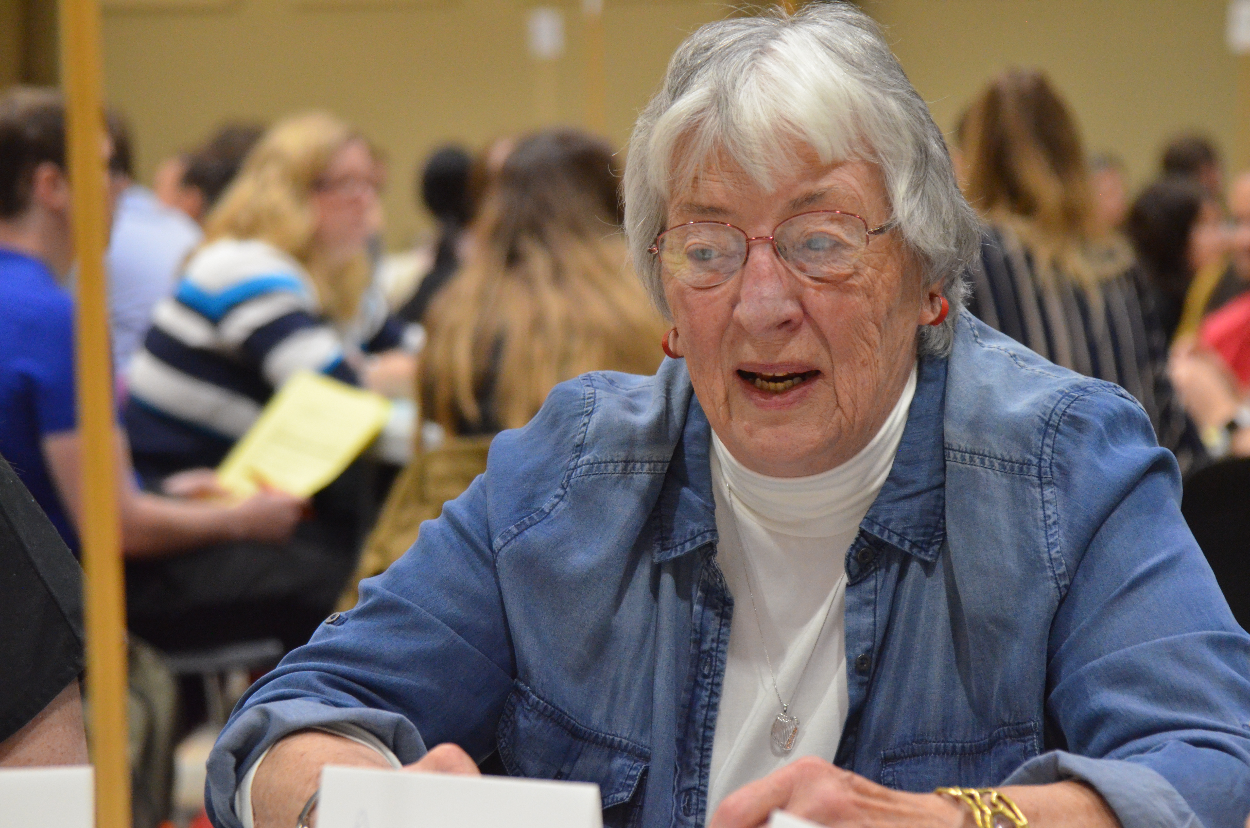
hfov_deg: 18.2
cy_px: 414
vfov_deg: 12.1
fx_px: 3898
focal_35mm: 112
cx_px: 625
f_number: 4
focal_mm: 75
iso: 3200
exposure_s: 1/125
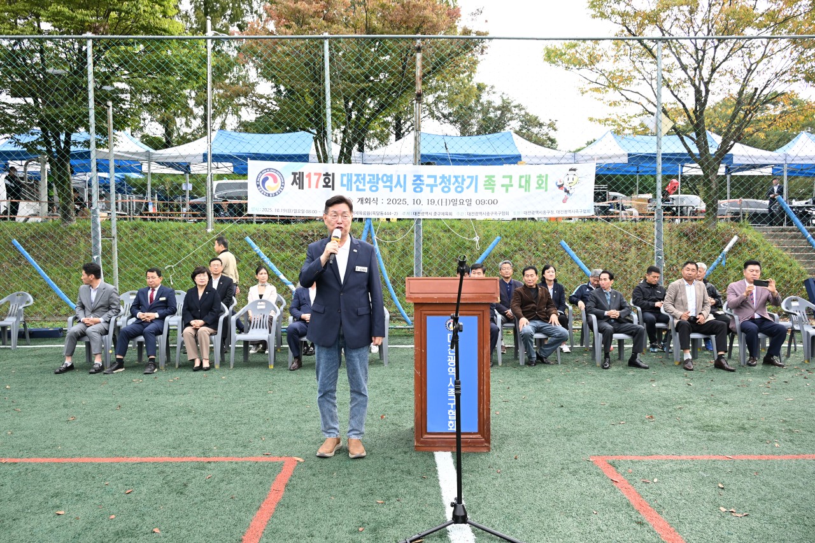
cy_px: 272
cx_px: 408
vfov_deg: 48.7
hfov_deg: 68.4
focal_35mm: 26
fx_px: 600
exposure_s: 1/500
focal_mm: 26.5
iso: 800
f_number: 5.6
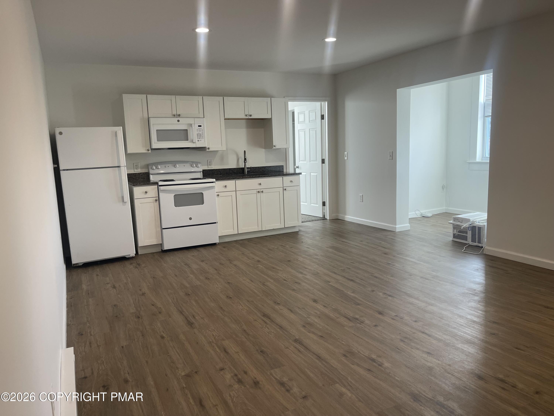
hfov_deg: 69.4
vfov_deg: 54.9
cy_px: 208
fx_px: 400
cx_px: 277
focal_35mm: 25
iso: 100
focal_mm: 5.1
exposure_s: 1/120
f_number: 1.6
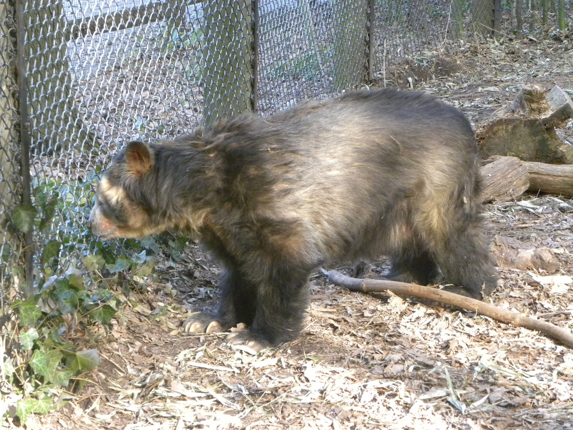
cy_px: 215
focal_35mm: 105
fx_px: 1738
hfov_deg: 18.7
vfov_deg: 14.1
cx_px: 286
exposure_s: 1/41.5
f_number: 4
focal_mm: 18.8
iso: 400
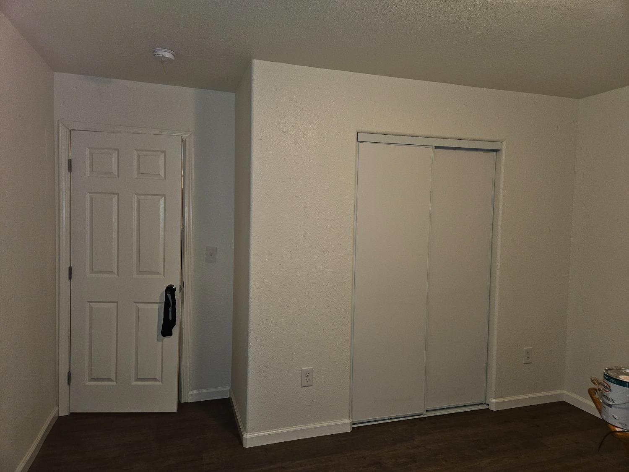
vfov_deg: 58.9
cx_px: 314
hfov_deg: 73.9
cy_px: 236
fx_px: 418
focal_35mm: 23
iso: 100
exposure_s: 1/30
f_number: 1.8
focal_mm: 5.4
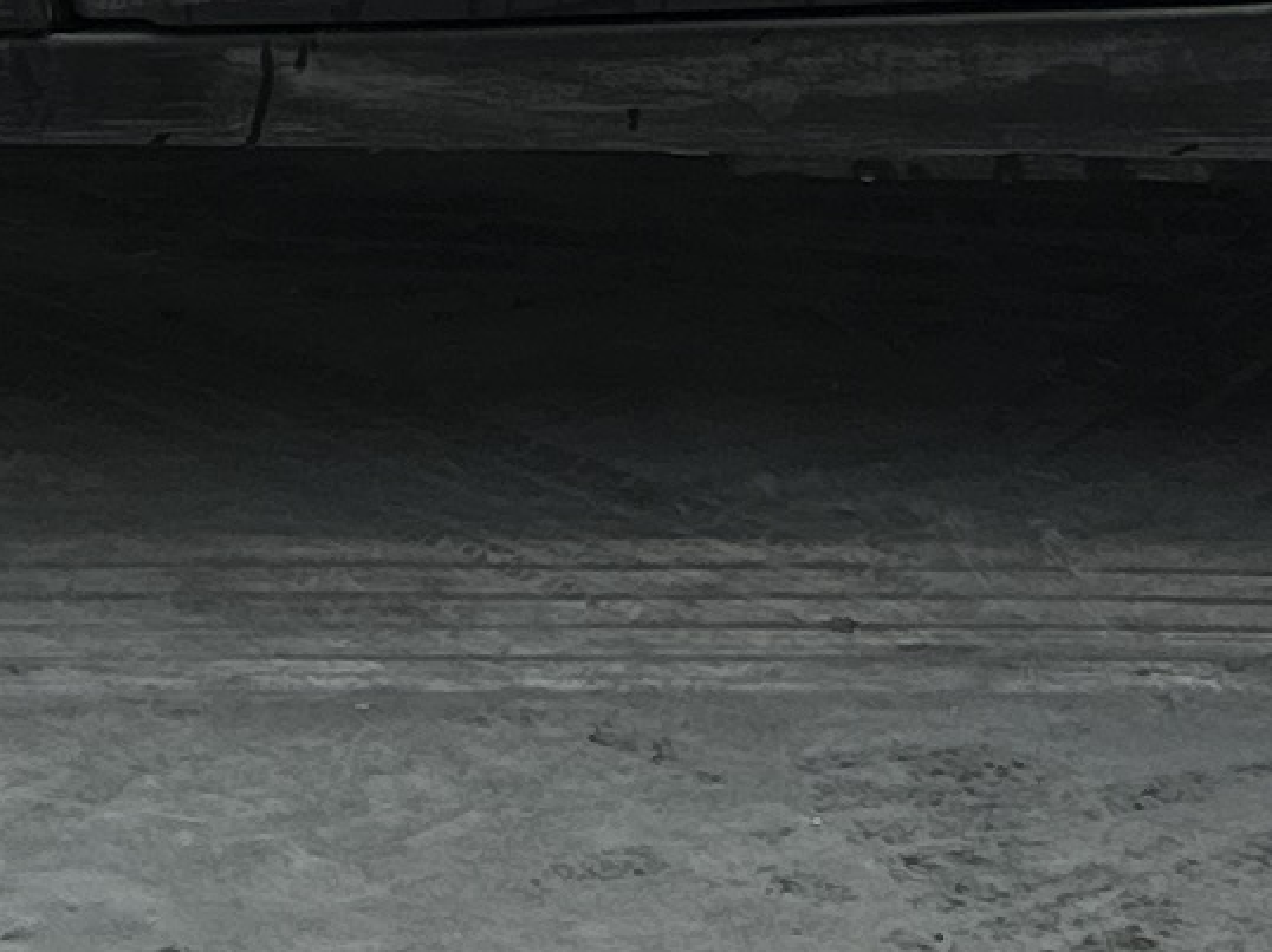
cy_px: -1843
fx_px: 6611
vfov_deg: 7.3
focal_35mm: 180
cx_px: -426
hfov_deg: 10.7
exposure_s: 1/173
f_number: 1.78
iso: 64
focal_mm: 6.86
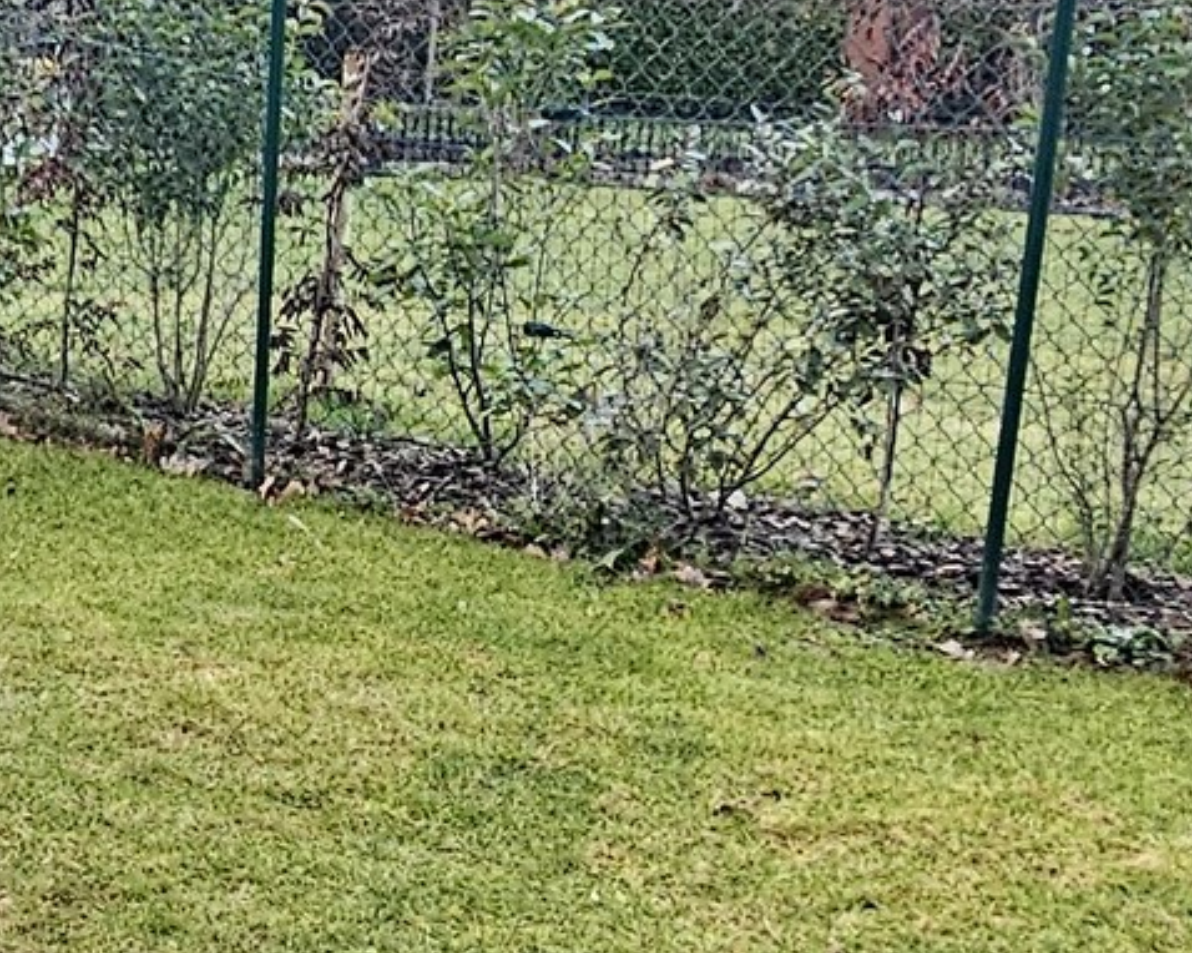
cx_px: -344
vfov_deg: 22.5
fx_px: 2398
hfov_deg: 24.5
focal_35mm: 68
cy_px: 519
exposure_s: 1/70.8
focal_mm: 2.2
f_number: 2.2
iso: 200
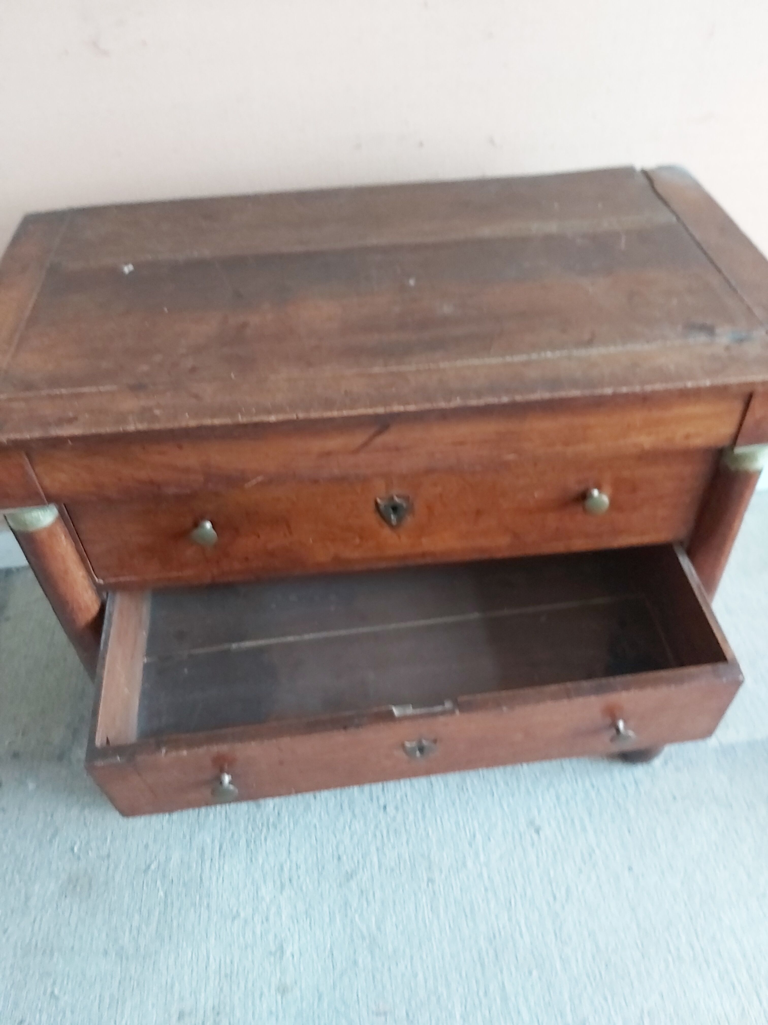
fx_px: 769
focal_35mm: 26
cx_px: 384
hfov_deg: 53.1
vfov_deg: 67.3
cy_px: 512
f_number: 1.7
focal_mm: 3.92
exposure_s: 1/25
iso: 500
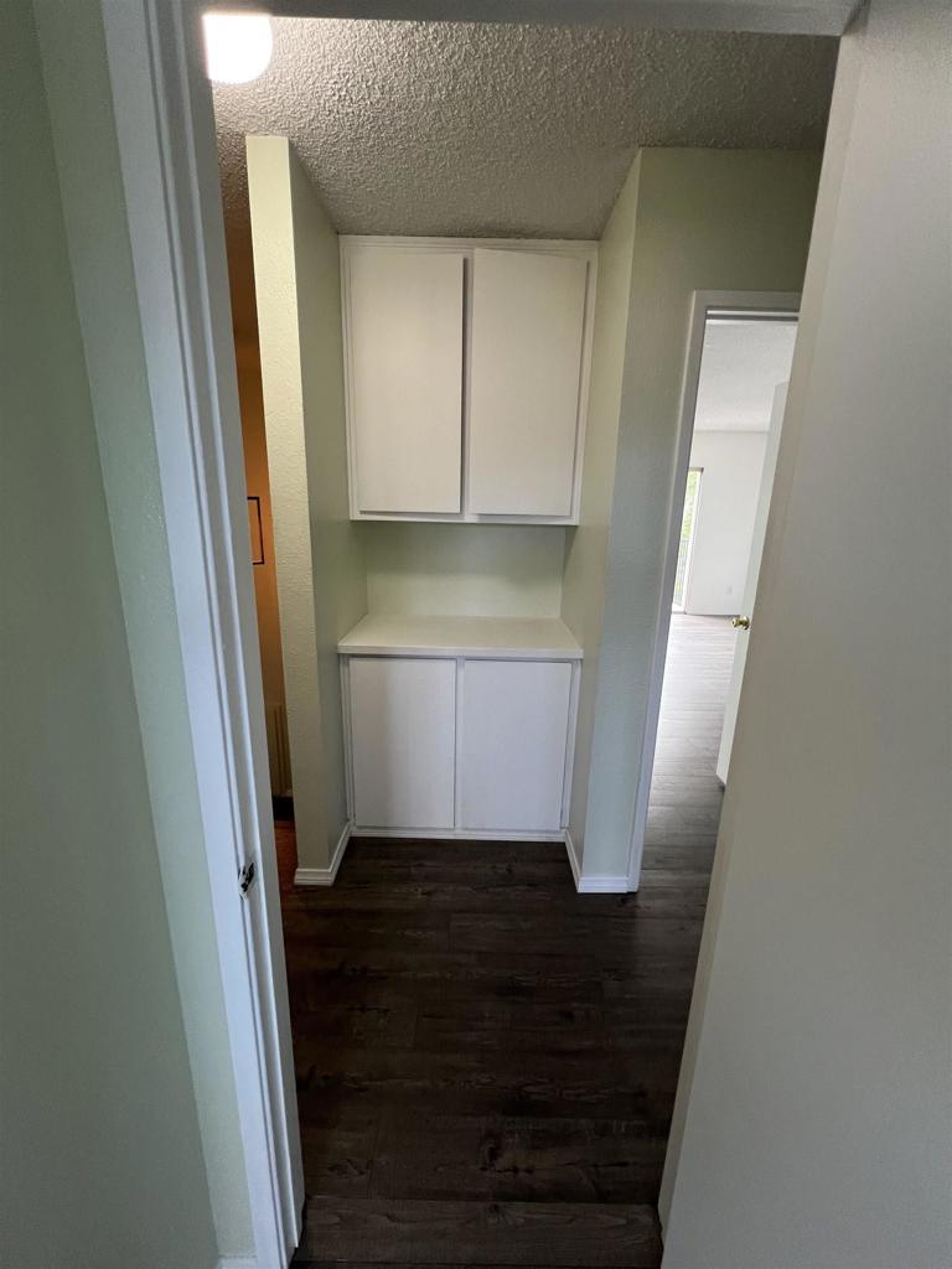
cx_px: 476
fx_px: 477
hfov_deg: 89.9
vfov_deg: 106.2
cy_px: 634
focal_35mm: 13
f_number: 1.8
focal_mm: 1.57
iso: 200
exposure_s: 1/60
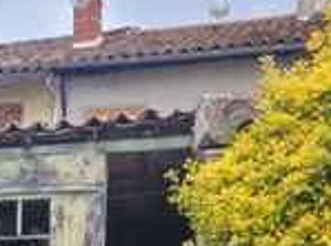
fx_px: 1002
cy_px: 394
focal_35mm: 105
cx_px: -220
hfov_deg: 16.4
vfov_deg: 13.1
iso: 40
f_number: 1.8
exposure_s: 1/1053
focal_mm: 5.4
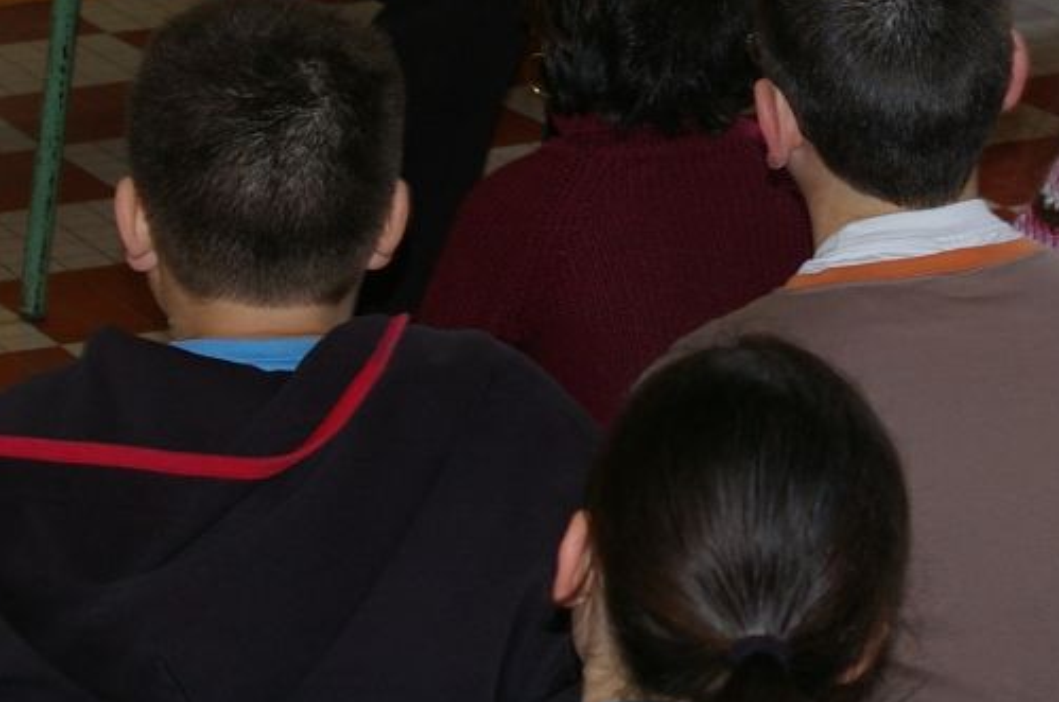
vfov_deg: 7.5
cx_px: 711
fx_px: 5316
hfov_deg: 11.4
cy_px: -286
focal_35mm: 181
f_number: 4.5
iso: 200
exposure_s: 1/60
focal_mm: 40
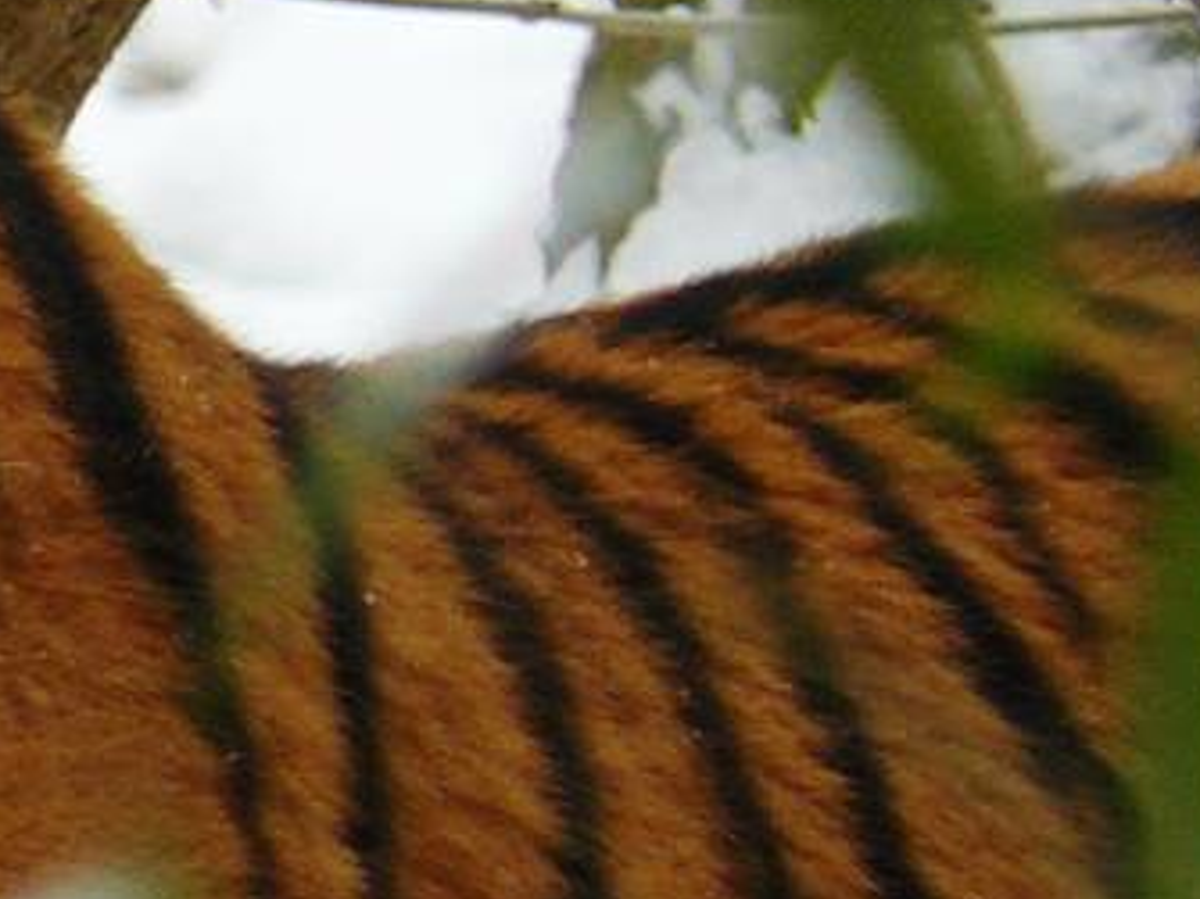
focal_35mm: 1241
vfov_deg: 1.2
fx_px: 43005
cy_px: 548
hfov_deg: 1.6
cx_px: -1100
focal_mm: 43.3
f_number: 3.3
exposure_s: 1/40
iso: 100
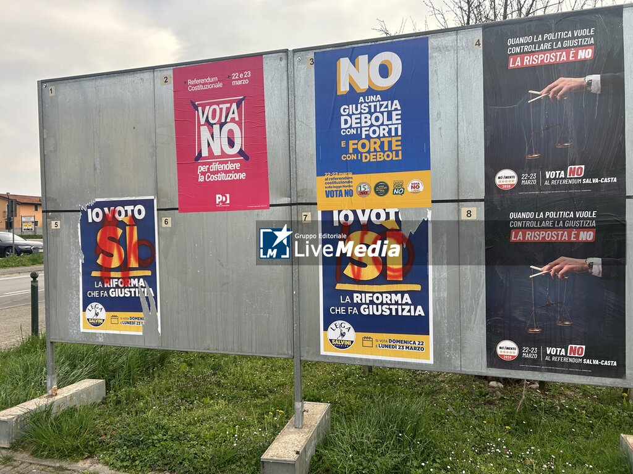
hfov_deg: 67.3
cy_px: 237
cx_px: 316
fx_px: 475
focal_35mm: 26
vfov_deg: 53.1
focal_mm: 5.7
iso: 50
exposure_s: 1/387
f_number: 1.5
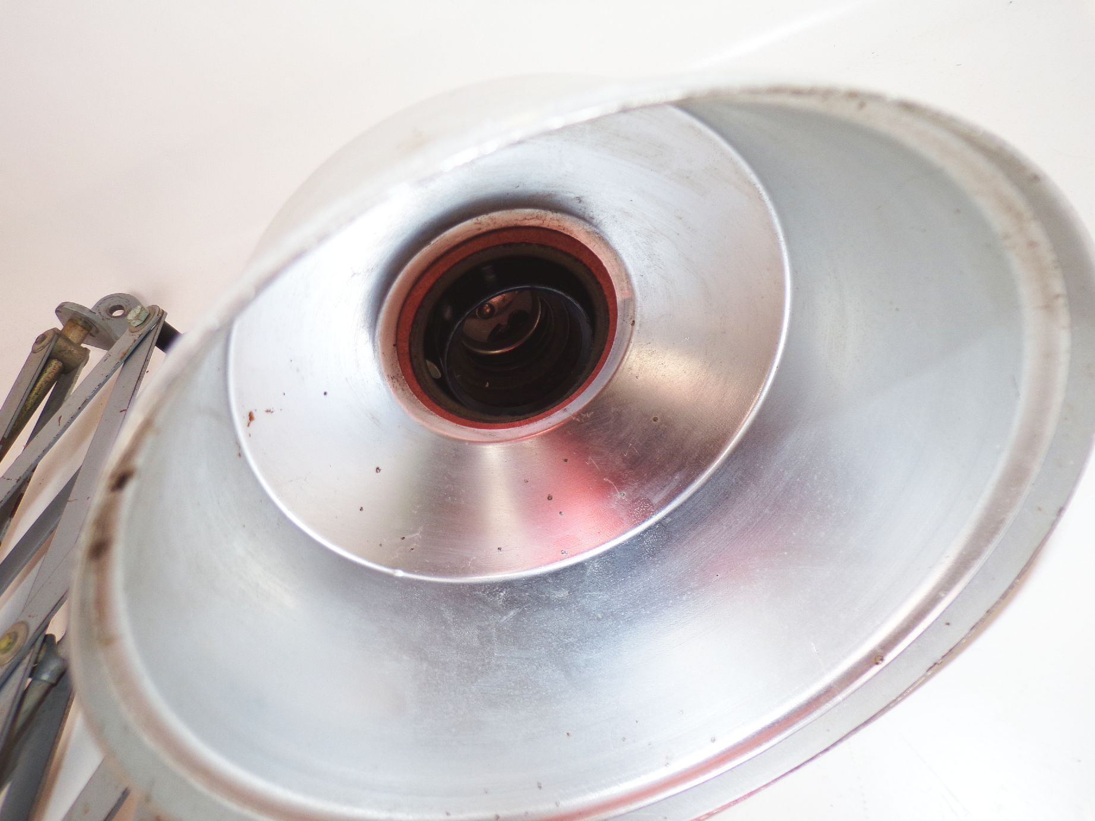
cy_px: 410
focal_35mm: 24
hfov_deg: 71.6
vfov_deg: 56.8
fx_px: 759
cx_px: 548
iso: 80
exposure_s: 1/60
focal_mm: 4.3
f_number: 3
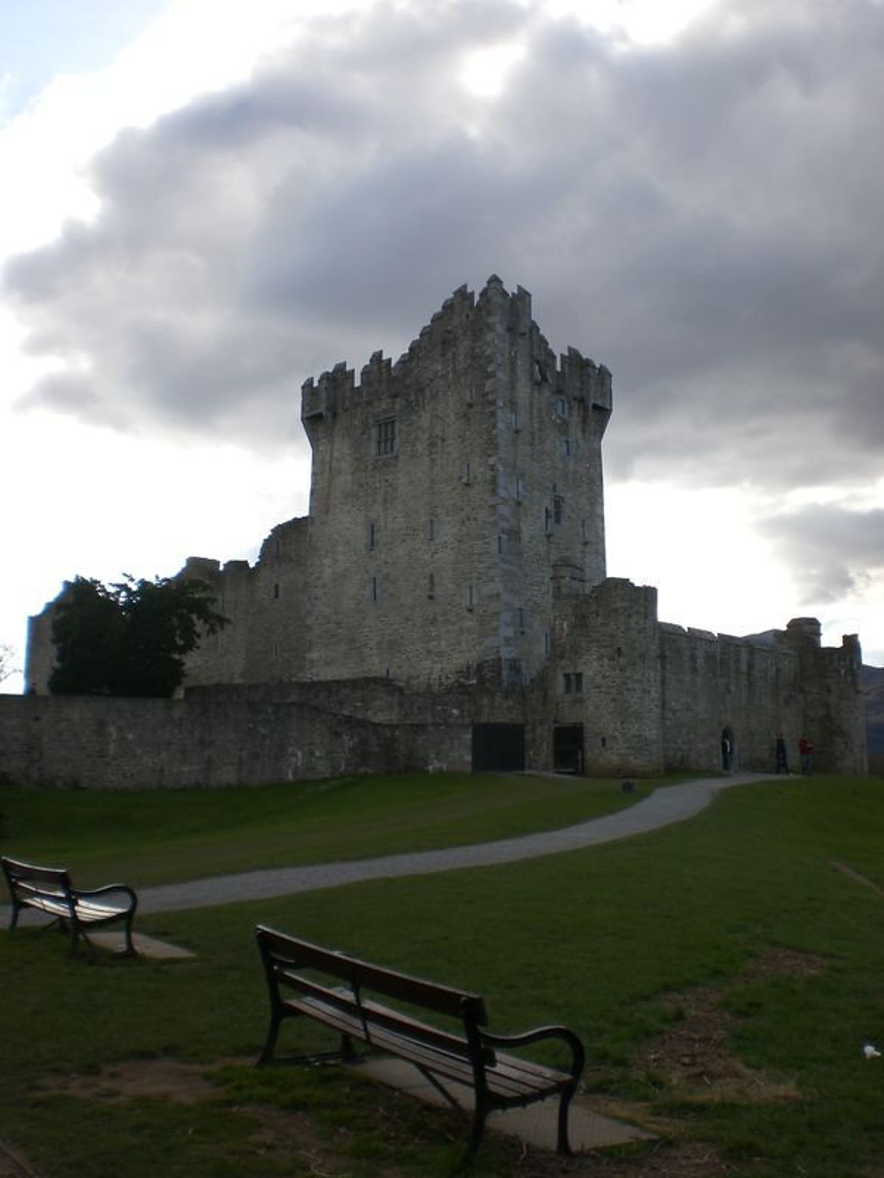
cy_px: 589
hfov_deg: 37.7
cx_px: 442
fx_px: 1294
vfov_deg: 49.0
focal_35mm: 38
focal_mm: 6.3
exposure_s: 1/400
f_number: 4.4
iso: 50
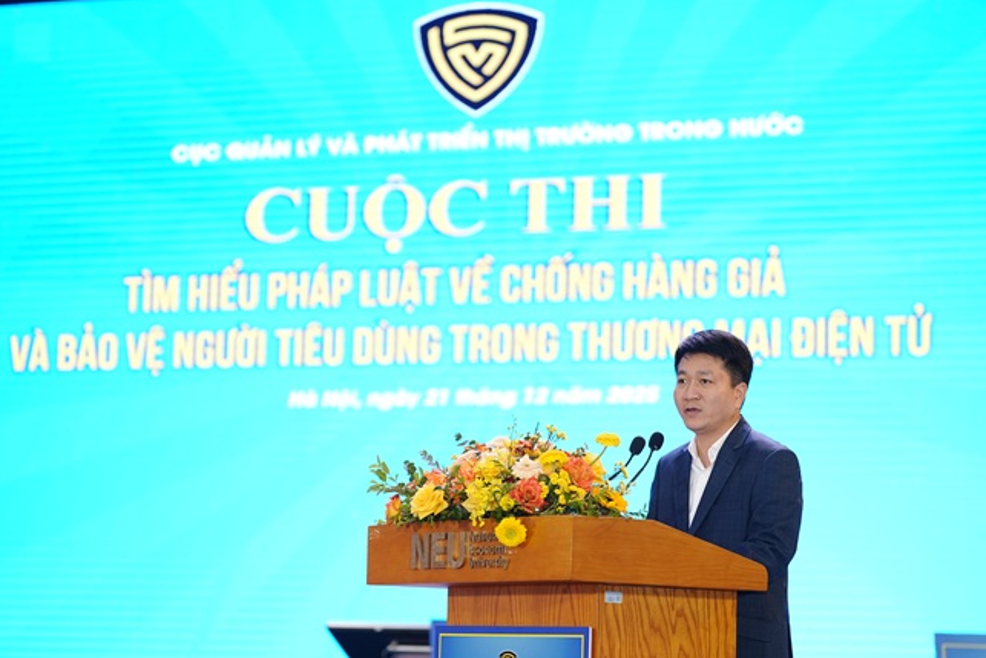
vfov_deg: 14.3
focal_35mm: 96
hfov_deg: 21.2
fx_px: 2630
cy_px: 327
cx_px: 494
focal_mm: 95
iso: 400
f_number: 2.8
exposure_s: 1/125
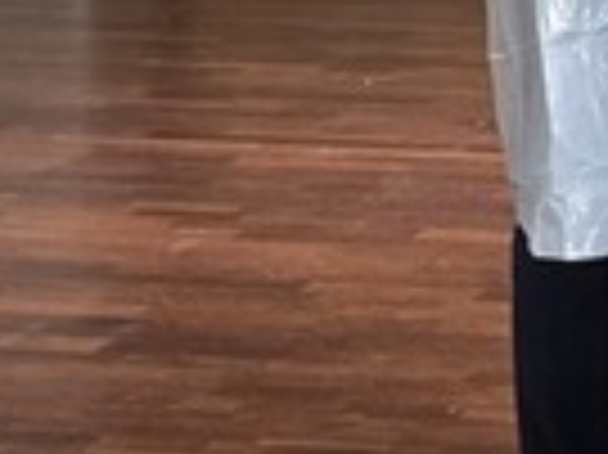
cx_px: 1396
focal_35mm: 153
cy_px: -398
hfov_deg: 11.1
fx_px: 2685
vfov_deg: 9.2
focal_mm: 6.3
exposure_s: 1/120
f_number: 1.7
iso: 125
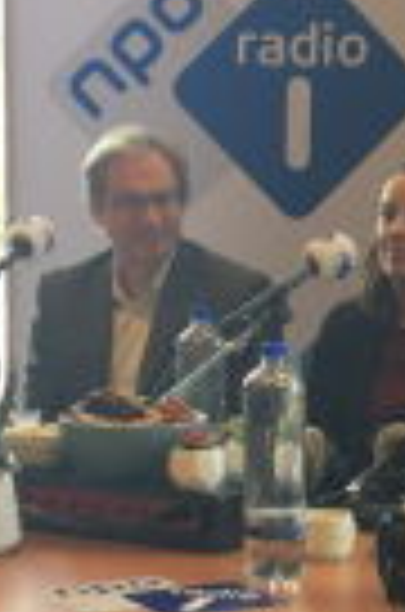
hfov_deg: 12.0
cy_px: 412
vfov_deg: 18.4
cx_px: 477
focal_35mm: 111
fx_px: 1883
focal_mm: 4.15
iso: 40
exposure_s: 1/50
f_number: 2.2
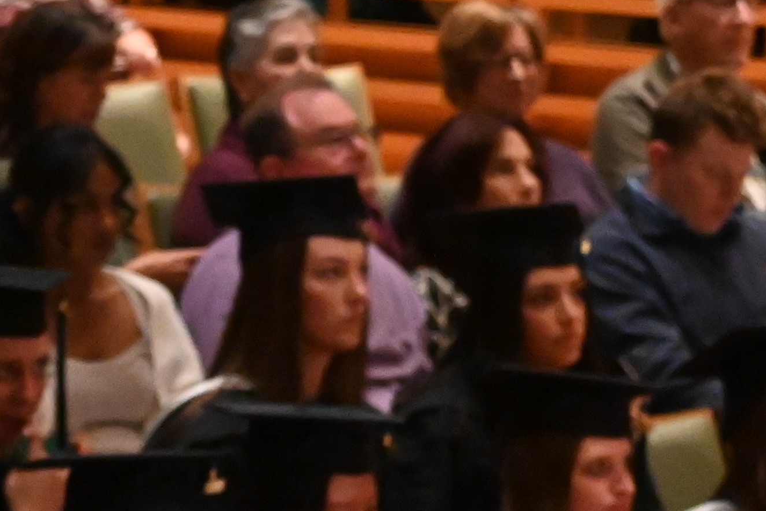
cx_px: 454
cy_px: 801
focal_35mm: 316
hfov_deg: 6.5
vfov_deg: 4.3
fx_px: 6722
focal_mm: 50
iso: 5600
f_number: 4.5
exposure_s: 1/60
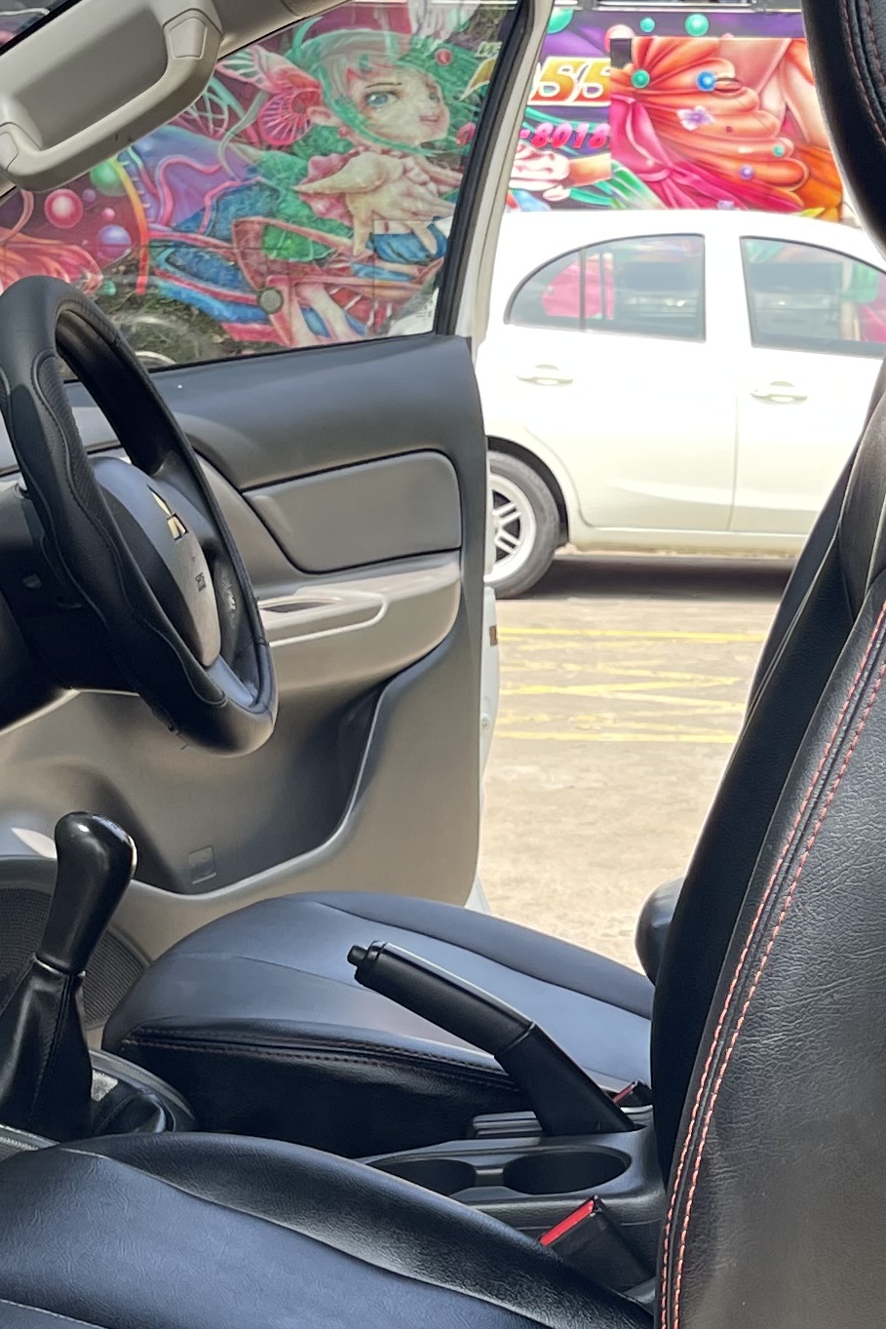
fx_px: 2952
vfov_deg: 25.2
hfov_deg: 16.9
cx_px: 774
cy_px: 874
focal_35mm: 80
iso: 32
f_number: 1.6
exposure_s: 1/540
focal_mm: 5.1
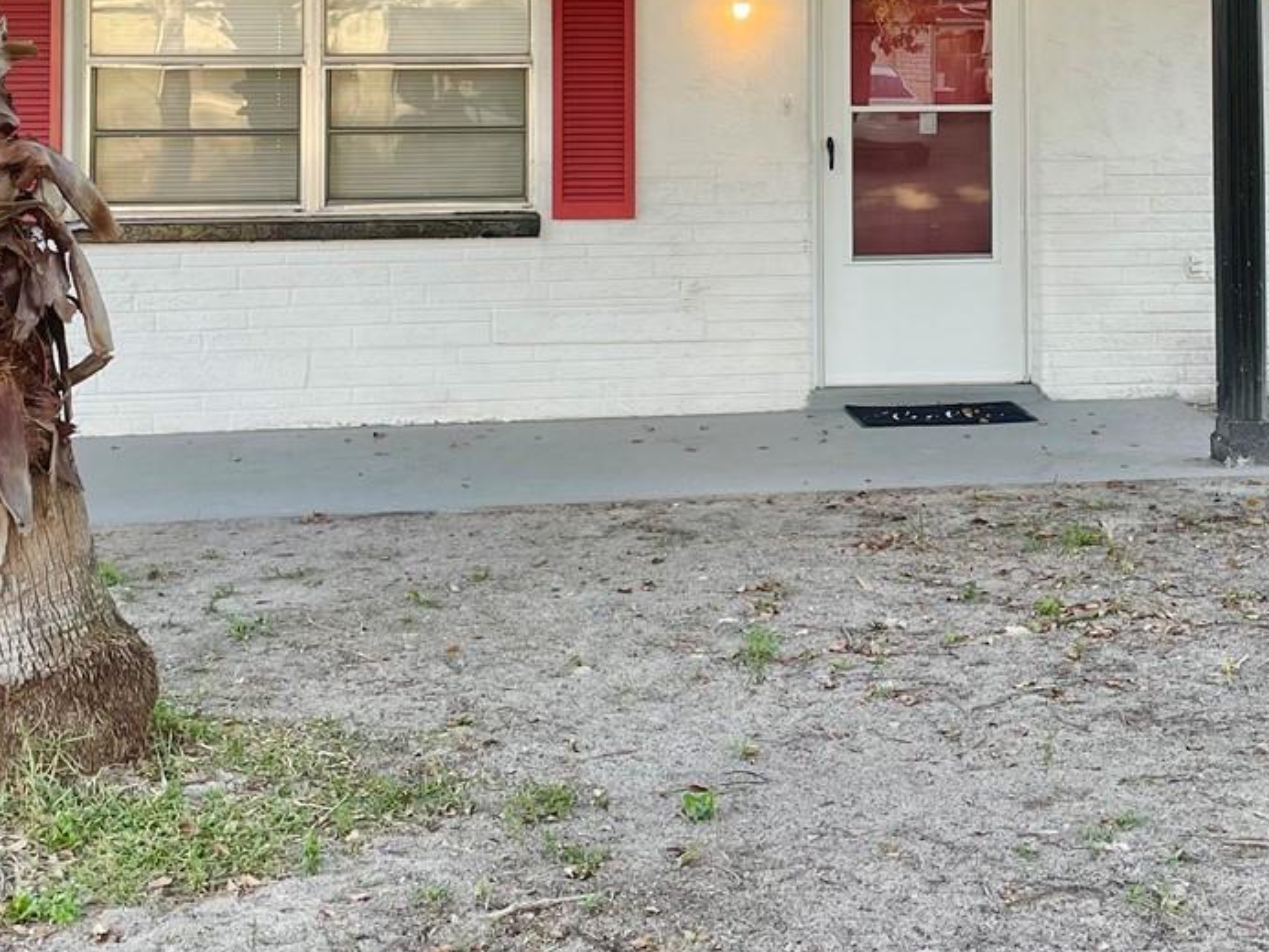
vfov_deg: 23.5
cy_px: 20
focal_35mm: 60
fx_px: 2200
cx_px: 798
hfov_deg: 32.0
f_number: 1.6
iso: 32
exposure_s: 1/147
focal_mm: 4.2
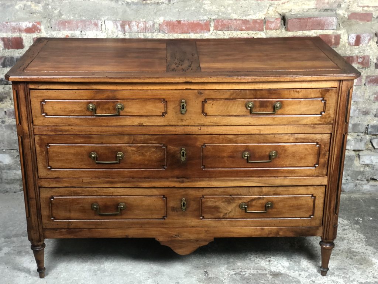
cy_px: 142
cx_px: 189
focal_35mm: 52
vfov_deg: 28.0
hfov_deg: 36.8
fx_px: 568
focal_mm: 6
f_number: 2.4
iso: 160
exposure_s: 1/20
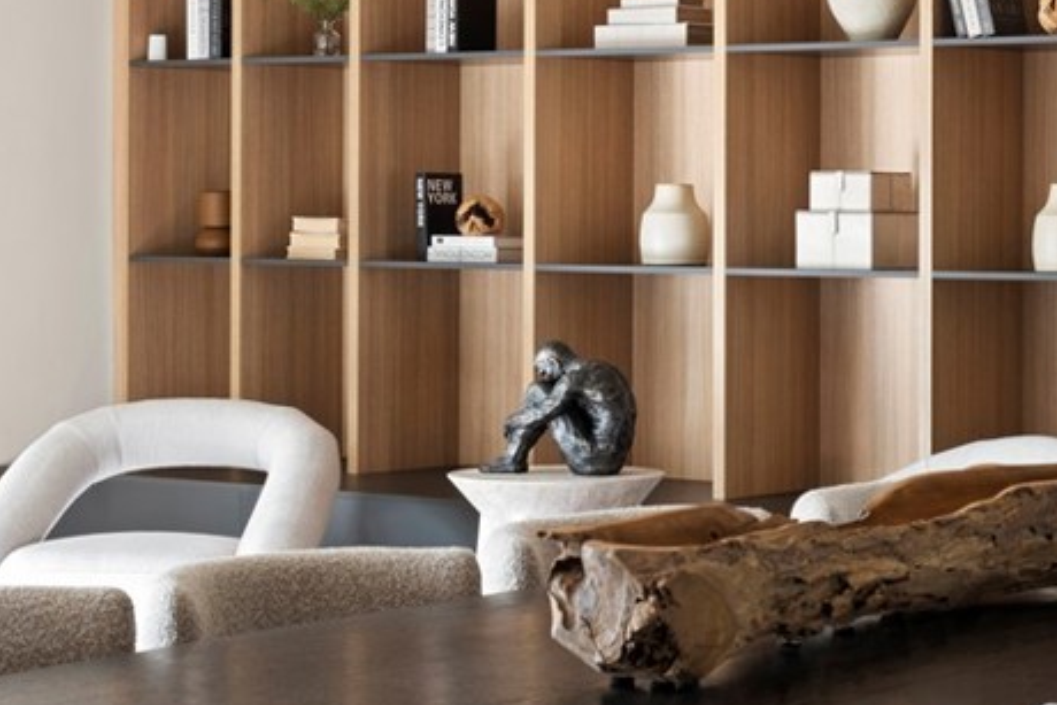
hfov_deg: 18.5
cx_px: 894
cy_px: 238
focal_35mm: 109
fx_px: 3201
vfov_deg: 12.6
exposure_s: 1/4
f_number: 8
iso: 200
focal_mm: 32.9
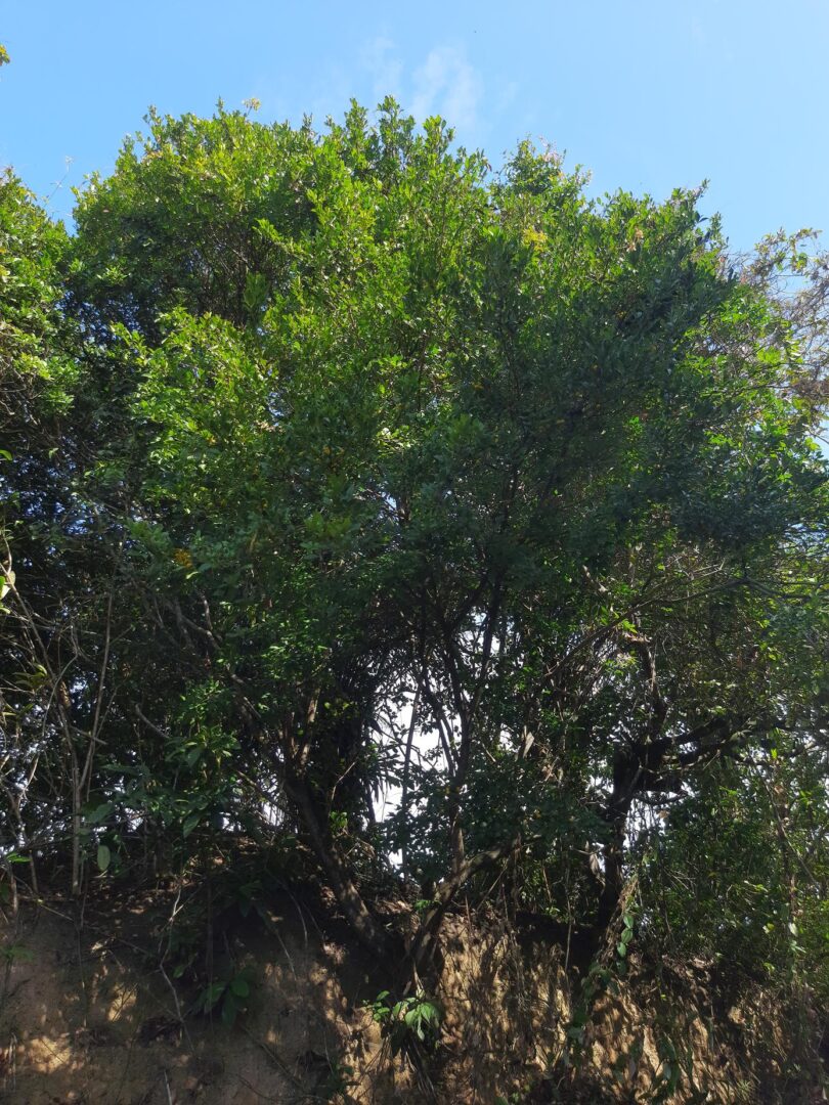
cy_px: 552
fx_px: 766
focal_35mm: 24
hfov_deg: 56.8
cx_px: 414
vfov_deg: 71.6
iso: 40
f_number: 1.8
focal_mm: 5.23
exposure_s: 1/281
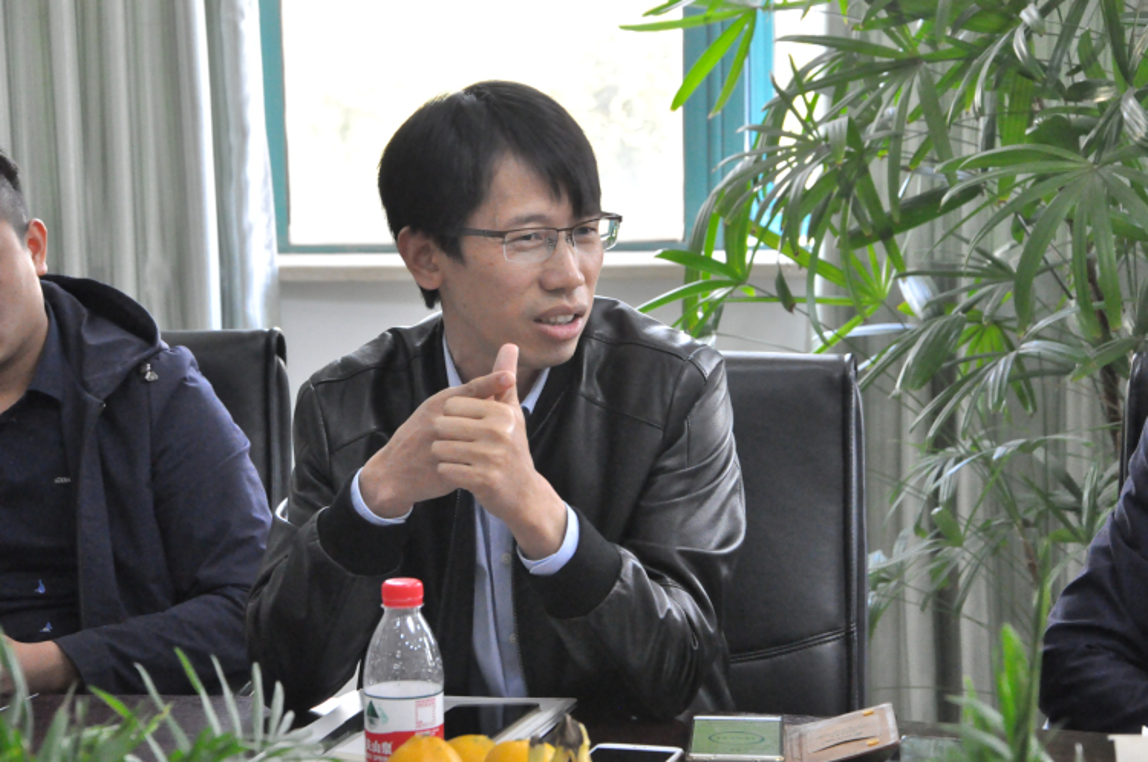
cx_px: 574
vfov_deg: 14.7
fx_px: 2962
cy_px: 381
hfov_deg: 21.9
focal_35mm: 93
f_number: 7.1
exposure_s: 1/50
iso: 3200
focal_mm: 62
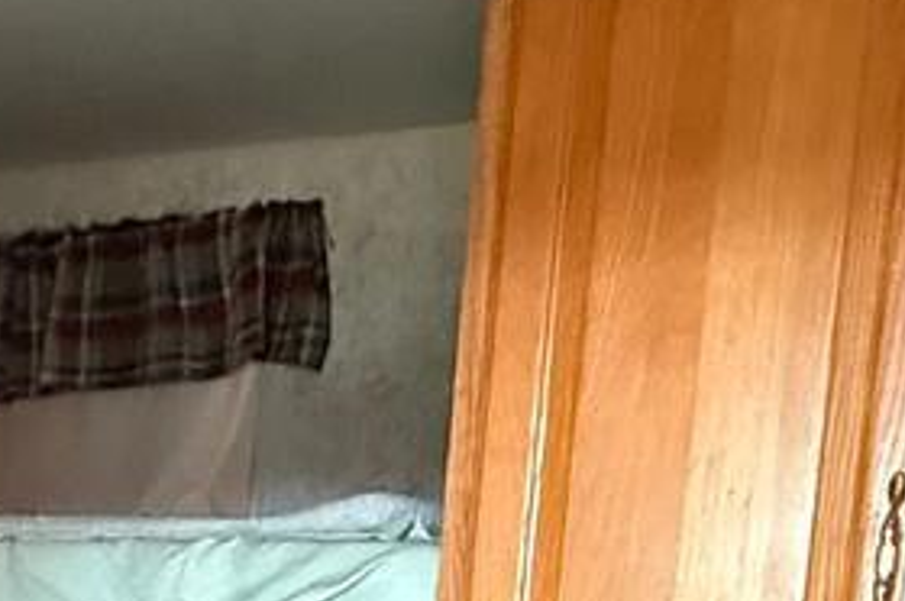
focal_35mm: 75
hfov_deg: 25.4
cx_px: -48
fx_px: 1883
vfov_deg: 16.7
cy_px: 869
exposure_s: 1/60
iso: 1250
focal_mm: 2.22
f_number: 2.2
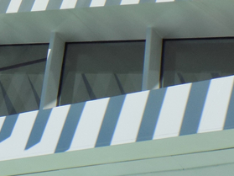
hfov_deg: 9.7
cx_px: -55
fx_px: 1358
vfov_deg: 7.4
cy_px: 58
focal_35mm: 201
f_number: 13.4
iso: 80
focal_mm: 12.5
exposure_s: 1/200
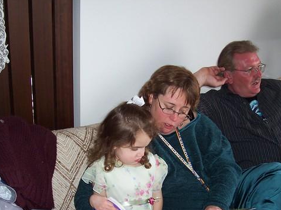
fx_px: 406
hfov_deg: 38.2
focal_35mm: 50
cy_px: 127
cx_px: 145
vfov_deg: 29.0
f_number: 2.8
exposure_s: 1/60
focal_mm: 5.6
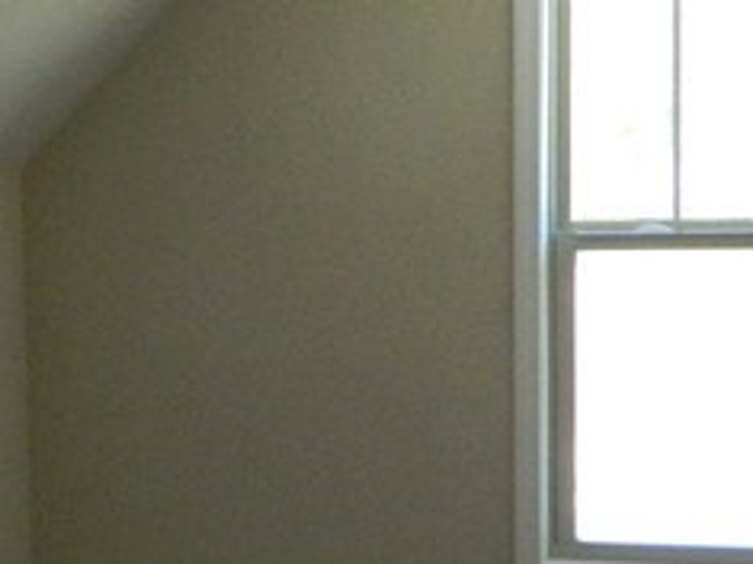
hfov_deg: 17.4
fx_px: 2370
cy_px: 410
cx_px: -77
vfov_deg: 13.5
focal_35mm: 109
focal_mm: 4.5
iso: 400
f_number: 3.1
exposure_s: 1/100
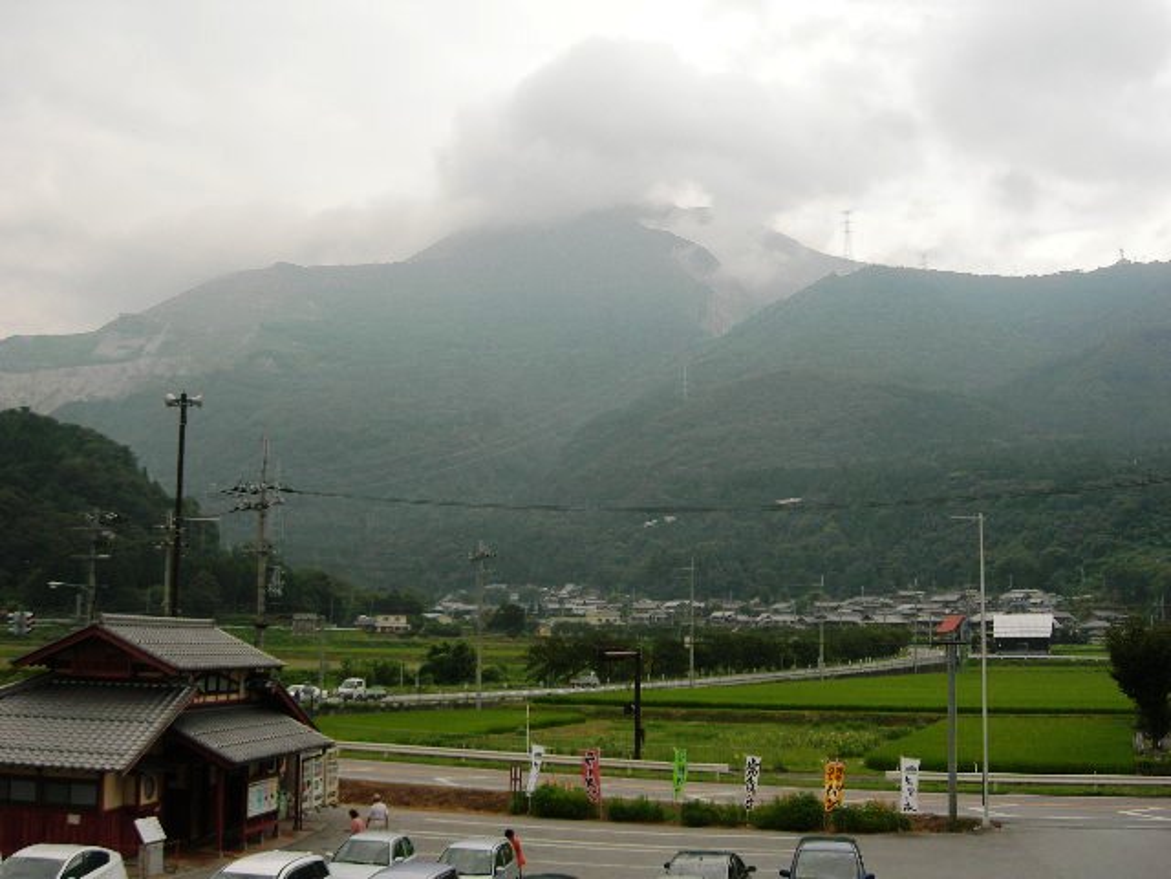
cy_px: 440
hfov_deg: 45.8
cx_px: 586
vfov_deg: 35.1
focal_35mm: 41
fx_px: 1387
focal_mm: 8.5
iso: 50
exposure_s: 1/298
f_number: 2.9
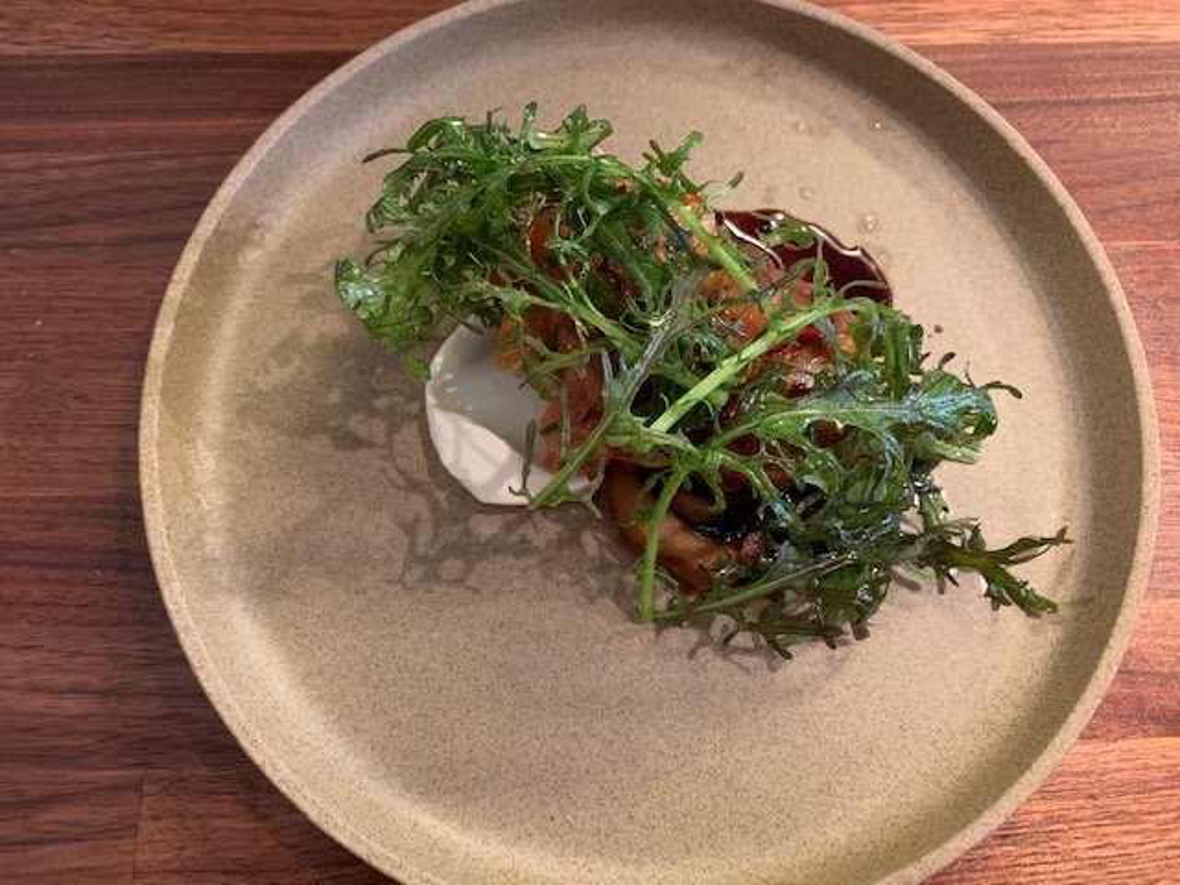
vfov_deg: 53.1
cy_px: 442
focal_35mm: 26
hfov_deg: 67.3
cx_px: 590
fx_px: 886
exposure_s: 1/30
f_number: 1.8
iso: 400
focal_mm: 4.25
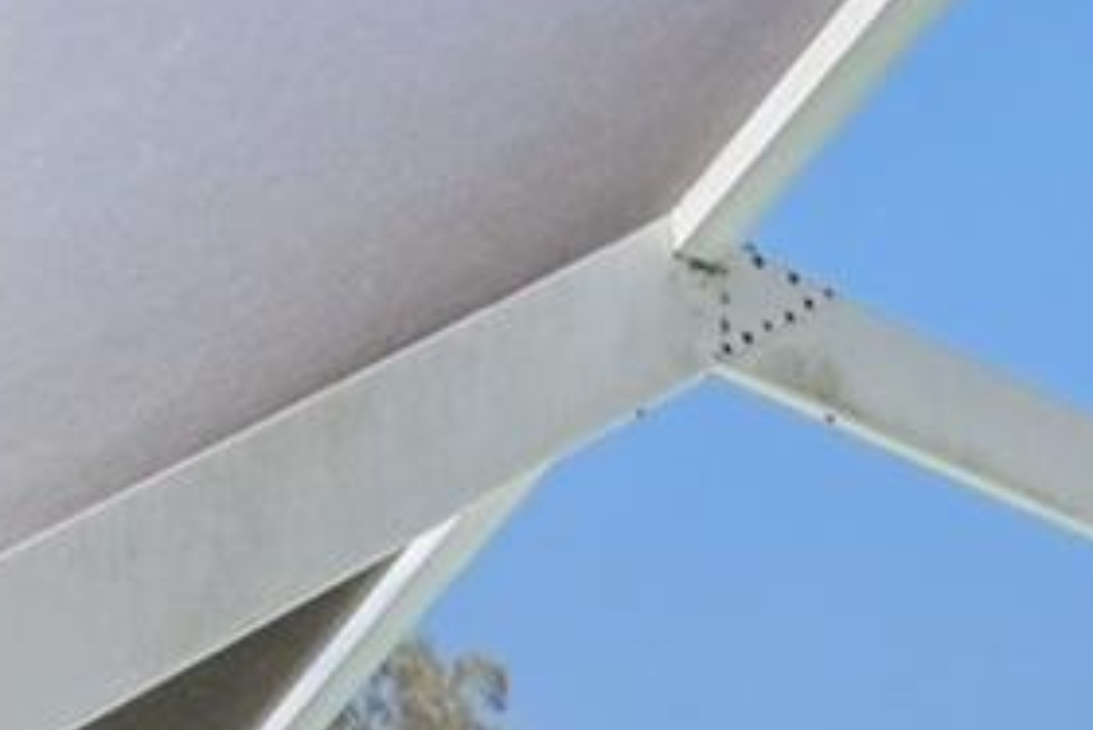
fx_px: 2430
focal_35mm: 80
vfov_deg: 12.4
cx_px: 1761
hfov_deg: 20.6
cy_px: 1882
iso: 400
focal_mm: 14
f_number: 8
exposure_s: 1/800
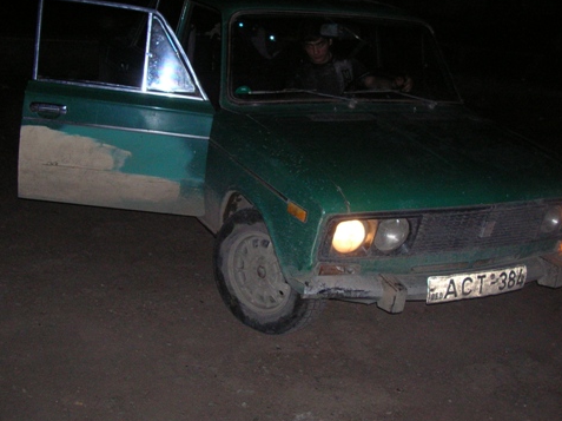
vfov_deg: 30.7
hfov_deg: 40.4
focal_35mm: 47
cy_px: 152
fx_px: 762
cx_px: 313
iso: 134
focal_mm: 5.8
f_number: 2.8
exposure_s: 1/60.1
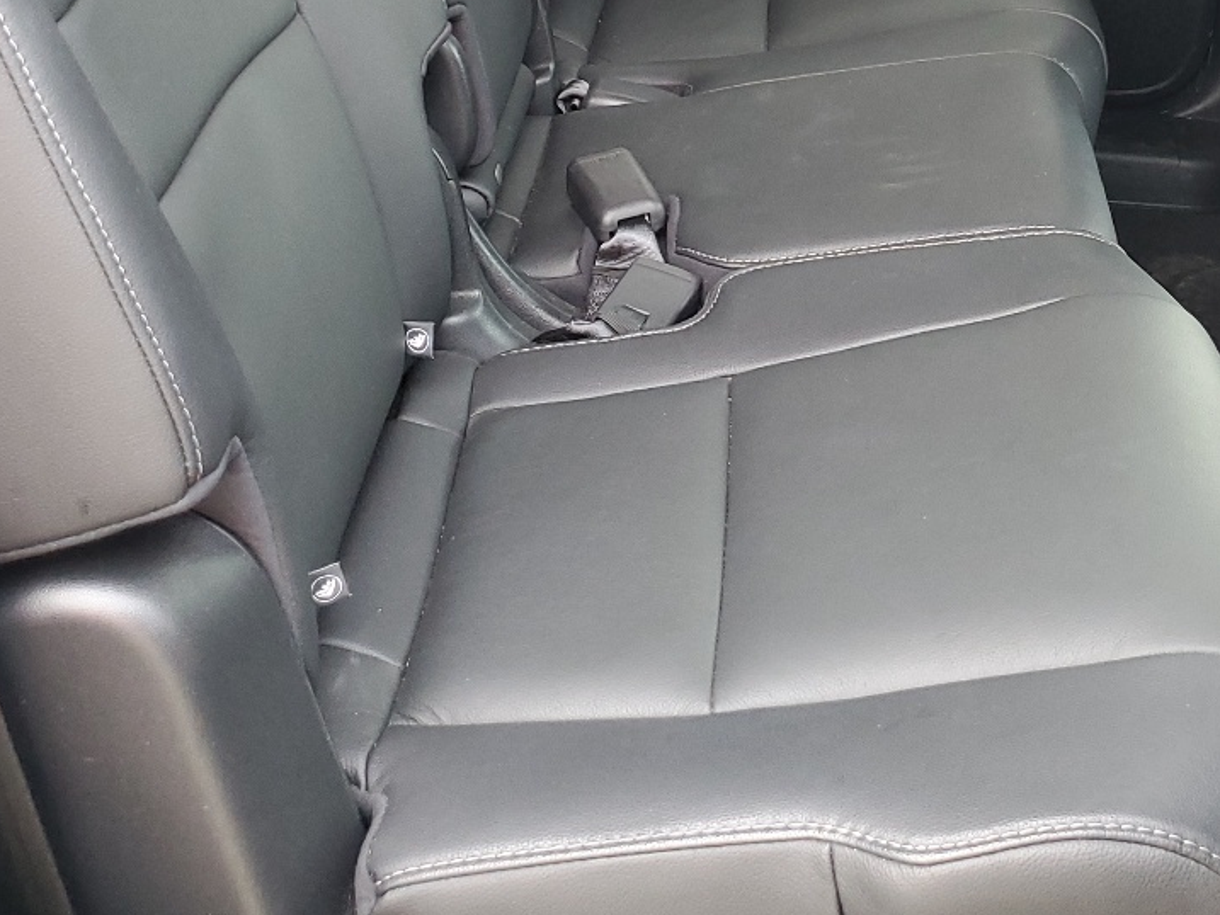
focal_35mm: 58
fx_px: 2044
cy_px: -68
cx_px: 781
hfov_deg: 33.0
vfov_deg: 23.8
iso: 119
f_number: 1.5
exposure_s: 1/60.2
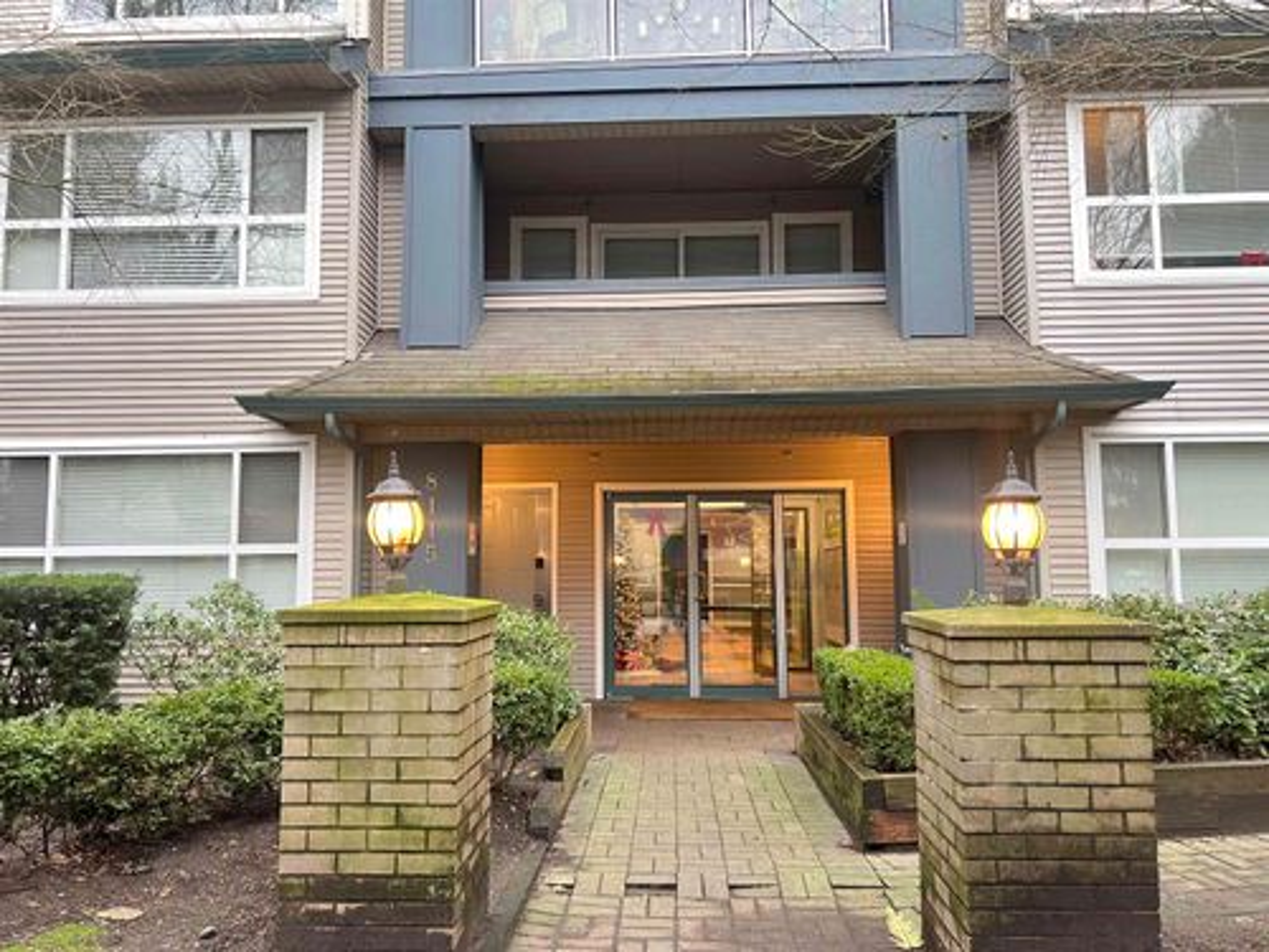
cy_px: 476
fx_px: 953
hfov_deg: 67.3
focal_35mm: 26
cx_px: 634
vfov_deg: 53.1
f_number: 1.5
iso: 250
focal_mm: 5.7
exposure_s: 1/60
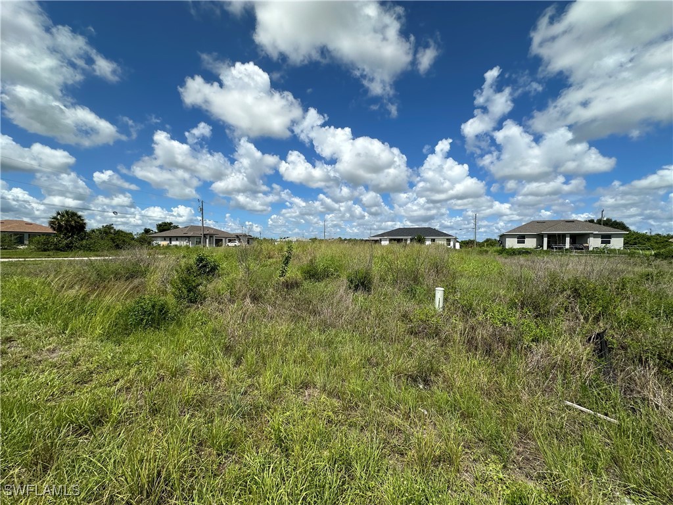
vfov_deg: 85.7
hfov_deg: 102.1
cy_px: 252
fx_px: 272
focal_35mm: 14
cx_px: 336
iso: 50
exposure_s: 1/3300
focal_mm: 2.22
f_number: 2.2
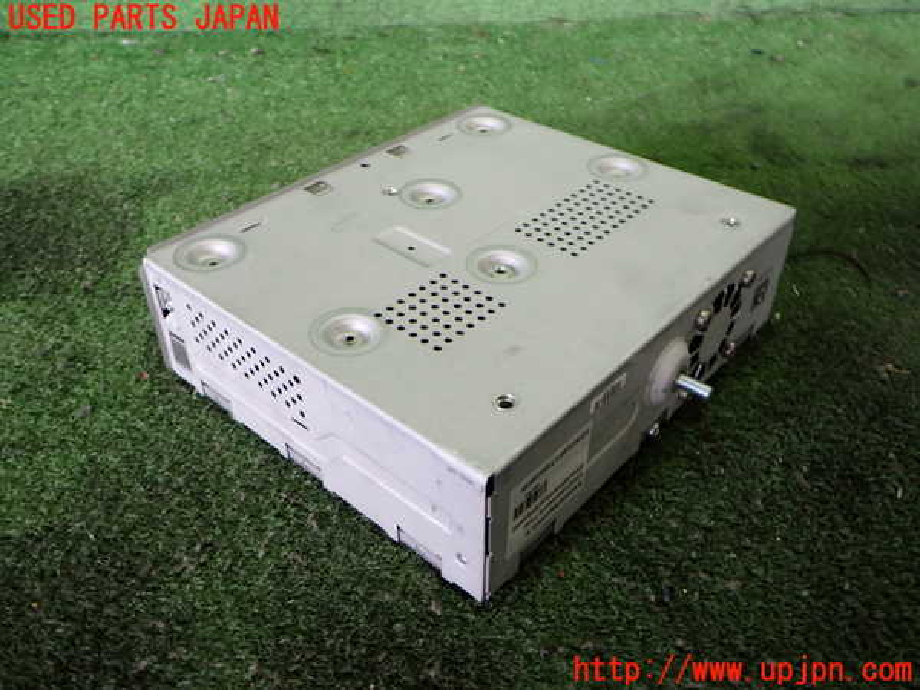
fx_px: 797
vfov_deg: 46.8
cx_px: 460
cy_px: 345
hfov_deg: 60.0
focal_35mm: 30
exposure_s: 1/50
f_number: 2.3
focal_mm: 5.4
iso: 200
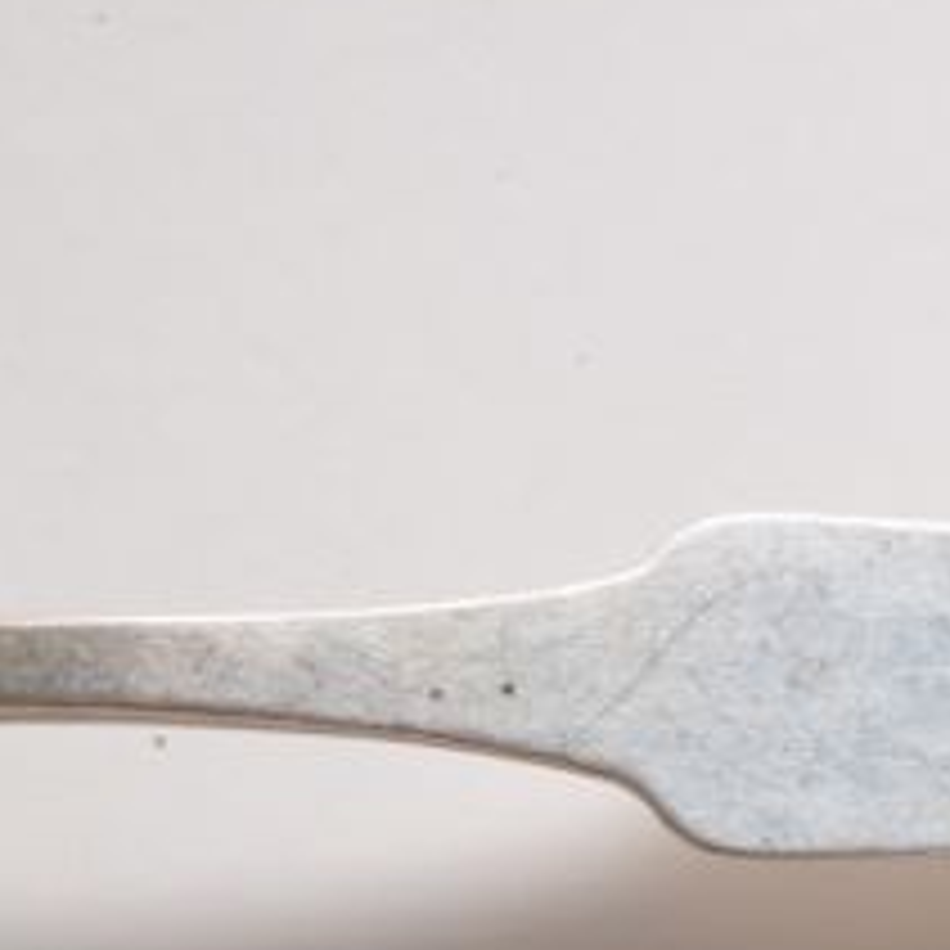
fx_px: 6591
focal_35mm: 212
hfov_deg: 8.1
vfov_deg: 8.2
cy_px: 754
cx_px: 1324
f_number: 5.6
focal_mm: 55
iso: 100
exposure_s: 1/125
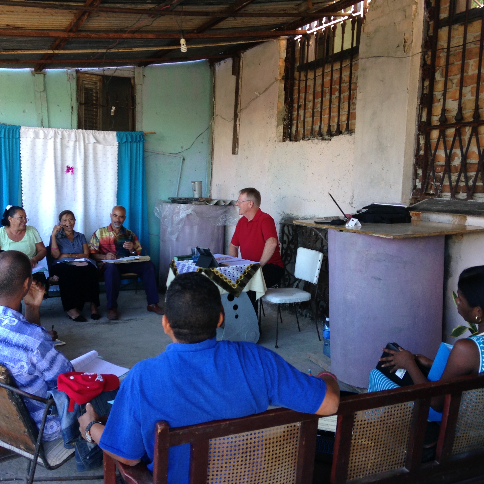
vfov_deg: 42.8
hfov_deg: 42.7
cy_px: 242
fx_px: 617
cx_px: 209
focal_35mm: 39
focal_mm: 4.12
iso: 50
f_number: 2.4
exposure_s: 1/60
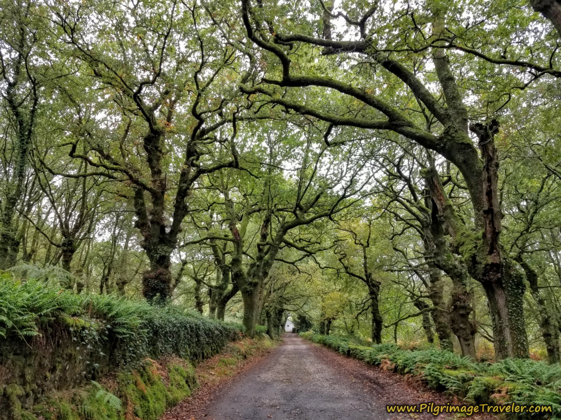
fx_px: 421
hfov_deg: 67.3
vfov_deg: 53.1
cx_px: 280
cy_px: 210
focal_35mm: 26
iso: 64
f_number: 1.7
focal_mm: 4.3
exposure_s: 1/120
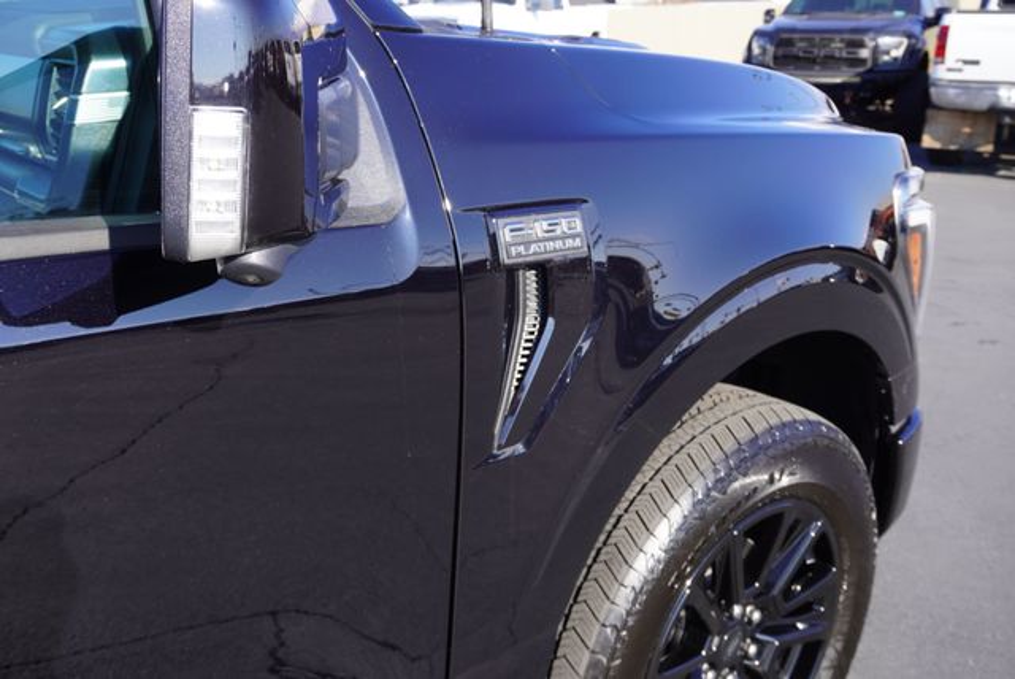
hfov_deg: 55.1
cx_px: 508
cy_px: 340
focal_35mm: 34
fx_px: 974
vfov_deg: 38.4
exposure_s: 1/100
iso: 100
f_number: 7.1
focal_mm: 23
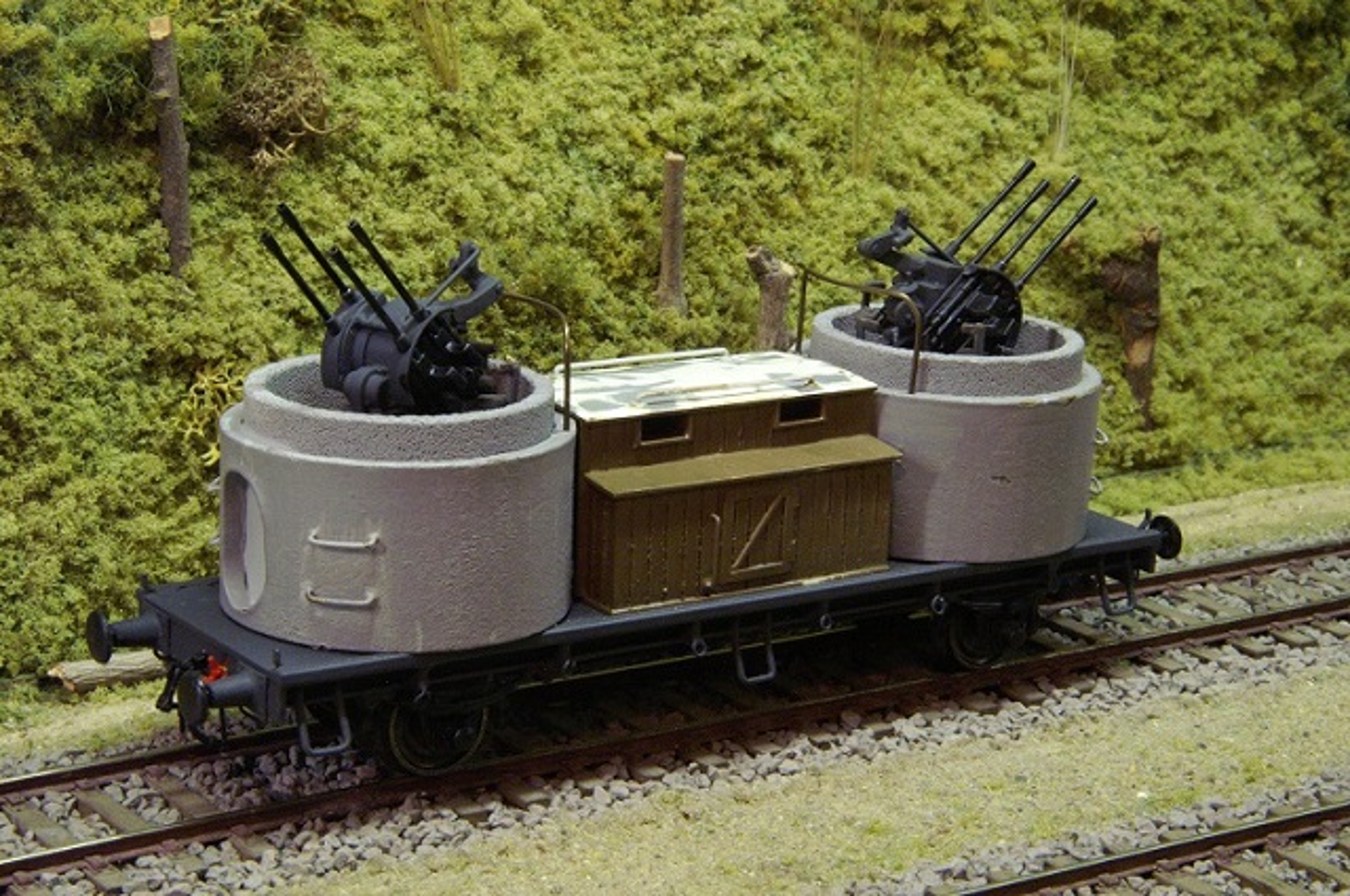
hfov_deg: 22.6
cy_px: 448
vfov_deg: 15.1
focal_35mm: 90
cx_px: 675
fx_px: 3371
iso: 1600
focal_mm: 60
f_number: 32
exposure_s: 1/1.67
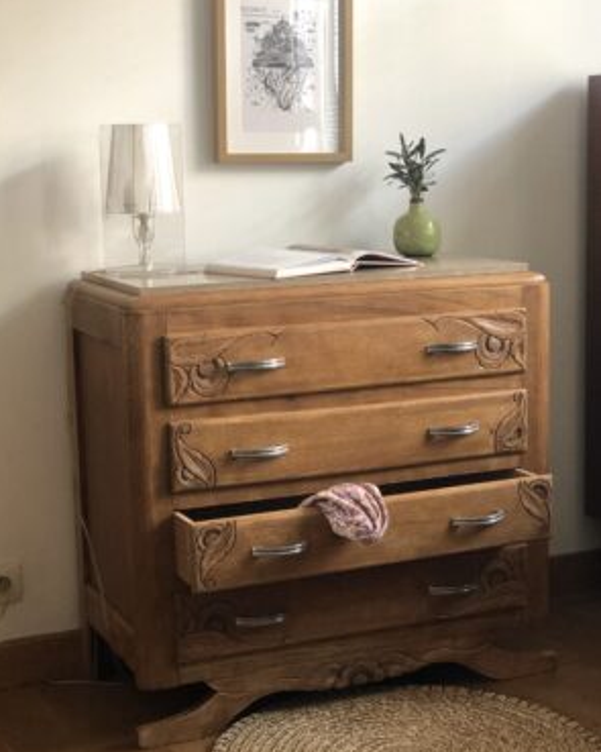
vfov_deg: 34.2
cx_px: 297
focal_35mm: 55
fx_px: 1223
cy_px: 385
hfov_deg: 27.6
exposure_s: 1/30
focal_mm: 6
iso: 125
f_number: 2.4
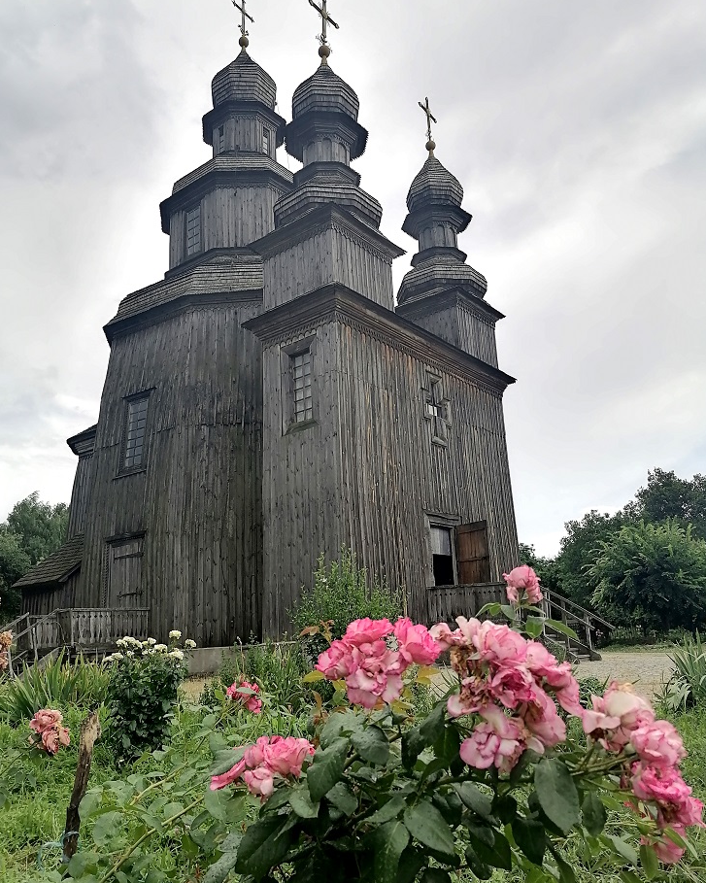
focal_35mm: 29
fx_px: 758
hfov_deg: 50.0
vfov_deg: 60.4
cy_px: 427
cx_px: 347
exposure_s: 1/1104
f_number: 1.8
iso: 50
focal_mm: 5.3
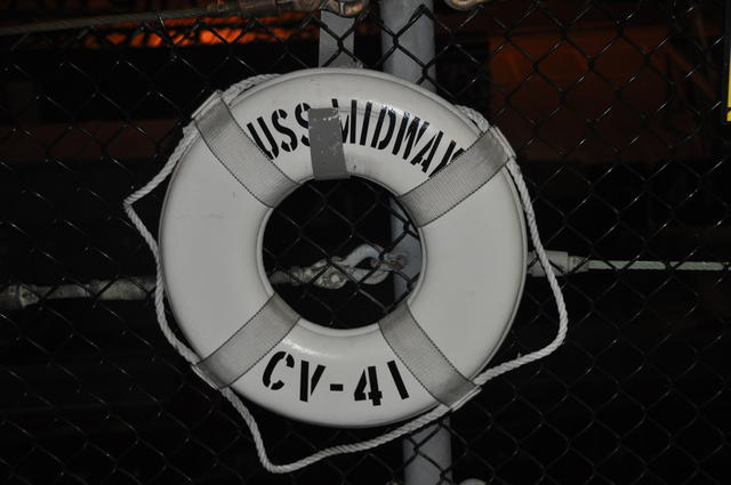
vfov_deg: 17.4
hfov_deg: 26.0
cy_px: 242
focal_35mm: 78
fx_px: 1582
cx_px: 366
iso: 800
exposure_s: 1/60
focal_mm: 52
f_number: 4.8
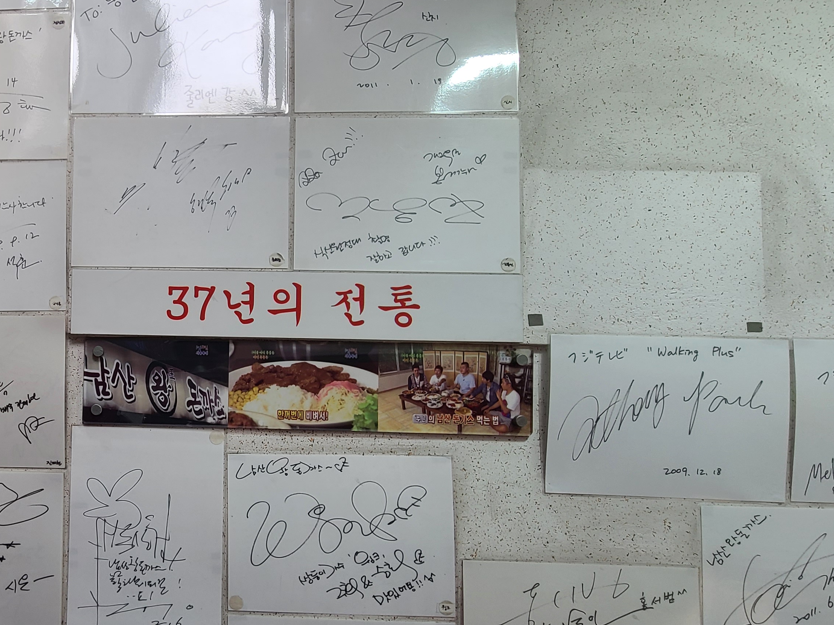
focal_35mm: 23
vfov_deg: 58.7
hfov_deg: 65.0
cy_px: 349
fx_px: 554
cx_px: 130
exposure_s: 1/120
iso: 64
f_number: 2.2
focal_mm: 2.2
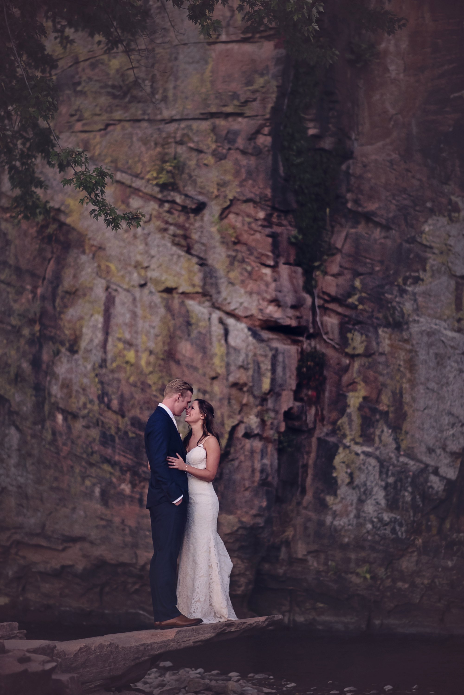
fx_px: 1642
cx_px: 232
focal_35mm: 85
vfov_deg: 23.9
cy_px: 348
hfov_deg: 16.1
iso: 1600
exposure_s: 1/100
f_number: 1.8
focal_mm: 85
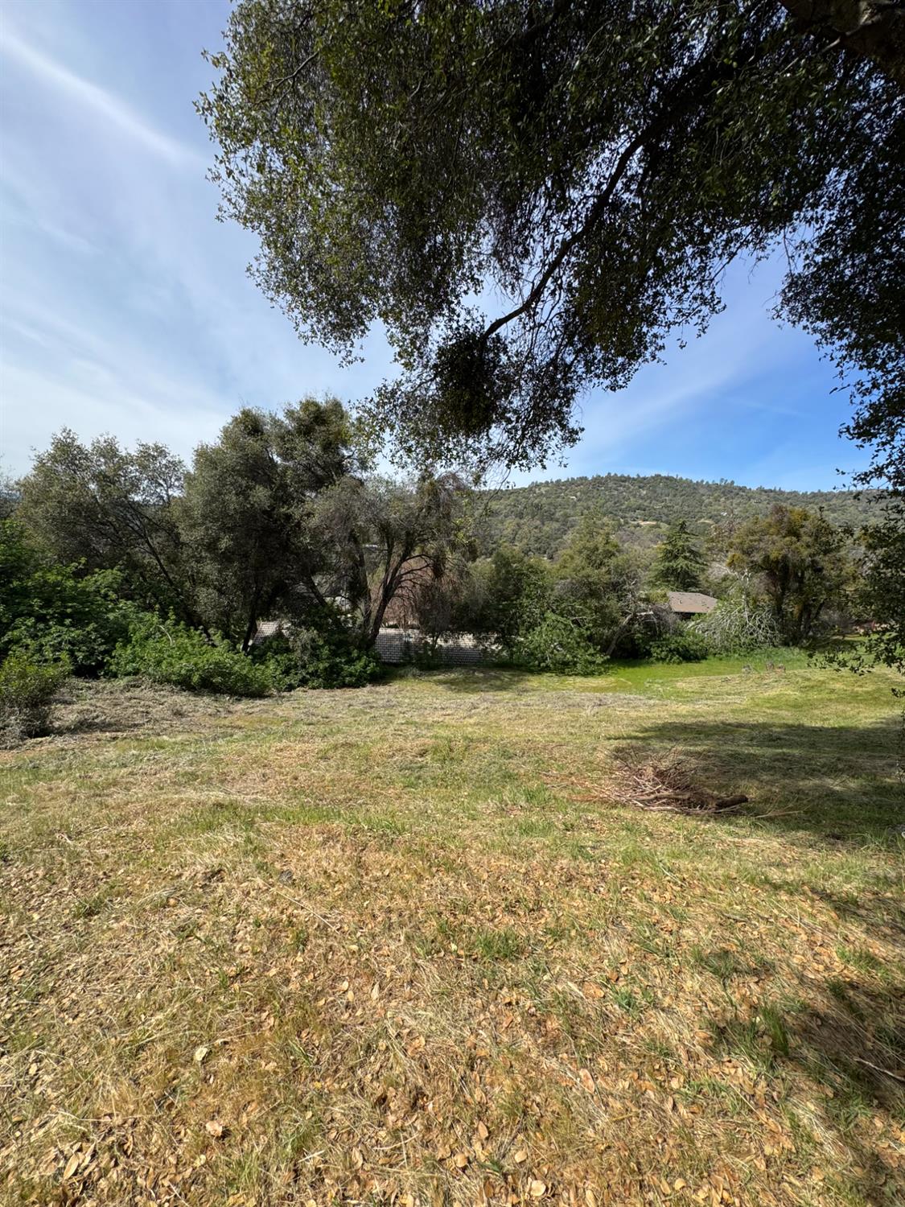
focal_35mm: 14
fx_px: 488
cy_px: 604
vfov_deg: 102.1
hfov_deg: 85.7
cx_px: 452
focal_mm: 2.22
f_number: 2.2
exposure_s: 1/1395
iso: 50
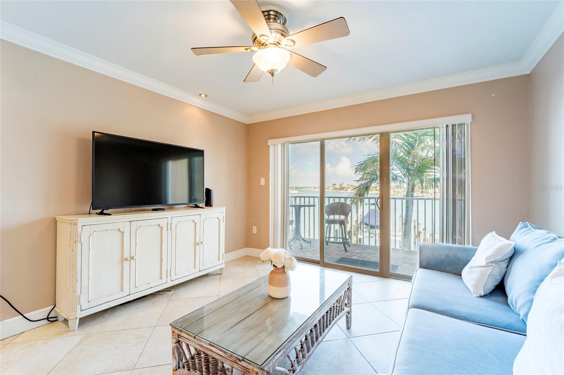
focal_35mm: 16
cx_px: 282
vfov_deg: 75.4
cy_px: 188
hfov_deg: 98.6
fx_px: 243
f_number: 8
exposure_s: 1/200
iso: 200
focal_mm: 15.5
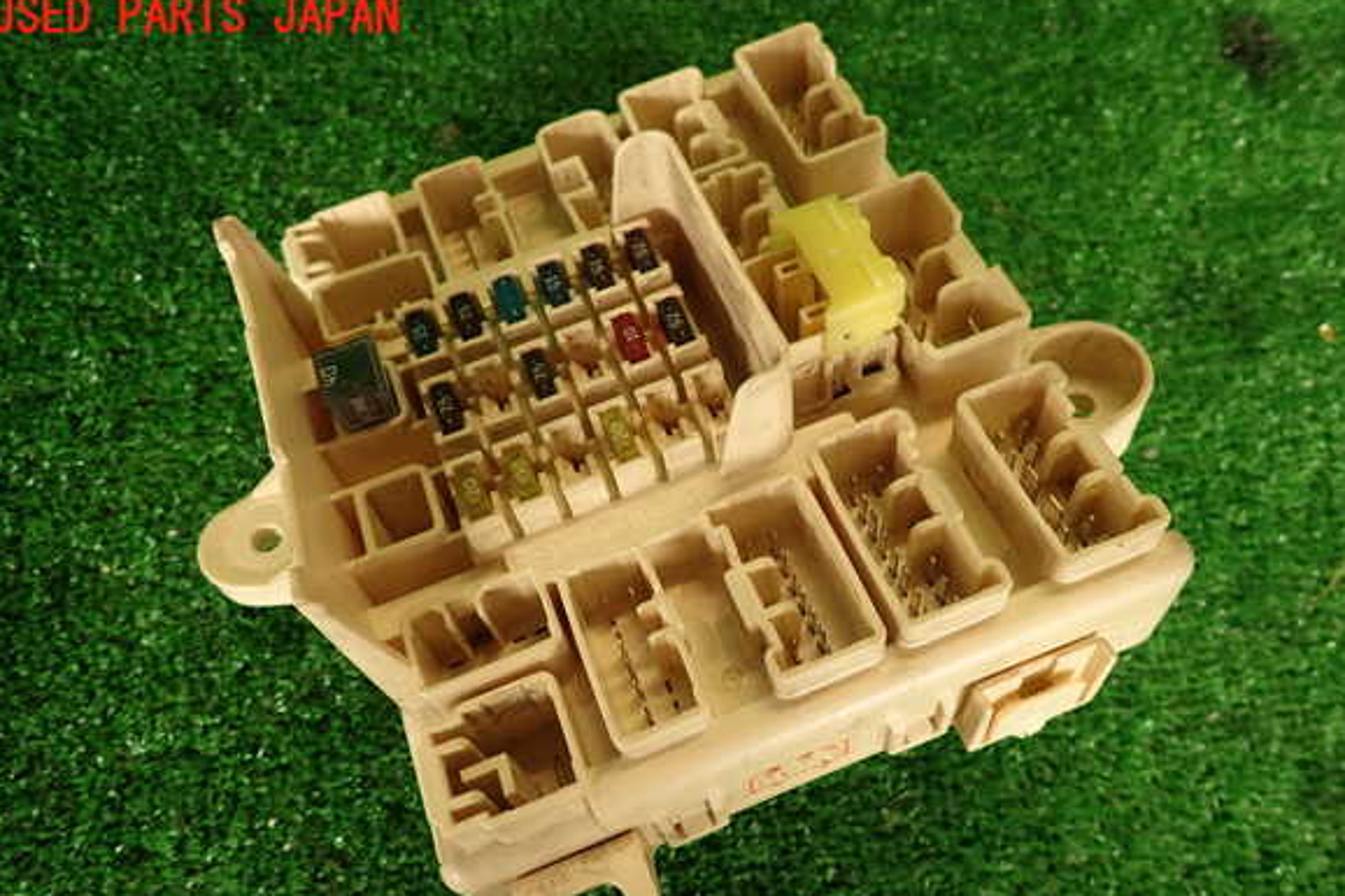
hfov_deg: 67.4
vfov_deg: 47.8
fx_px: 1008
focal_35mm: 27
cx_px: 675
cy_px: 512
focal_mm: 4.5
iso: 100
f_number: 2
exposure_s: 1/60
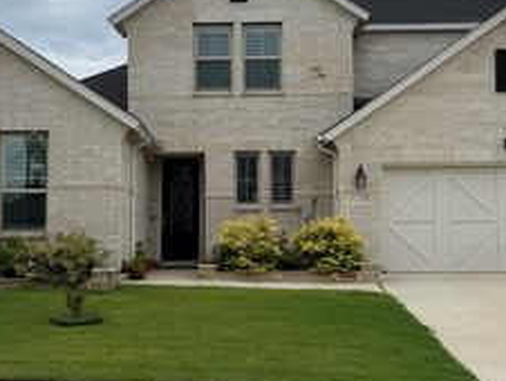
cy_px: 189
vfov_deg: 27.6
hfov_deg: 36.1
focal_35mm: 53
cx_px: 251
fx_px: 776
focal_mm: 6.76
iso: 80
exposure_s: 1/3584
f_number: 1.78
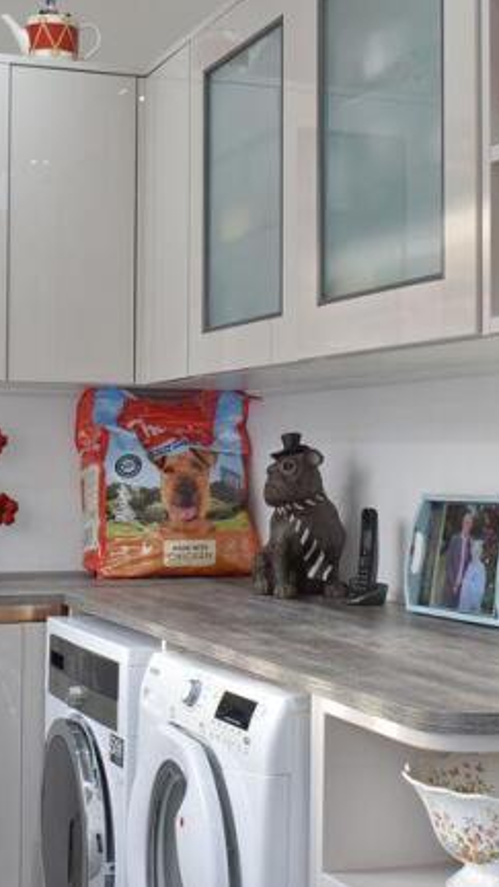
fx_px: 1458
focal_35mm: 62
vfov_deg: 33.8
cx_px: 199
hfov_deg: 19.4
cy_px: 445
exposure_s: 1/8
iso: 125
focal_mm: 26
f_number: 13
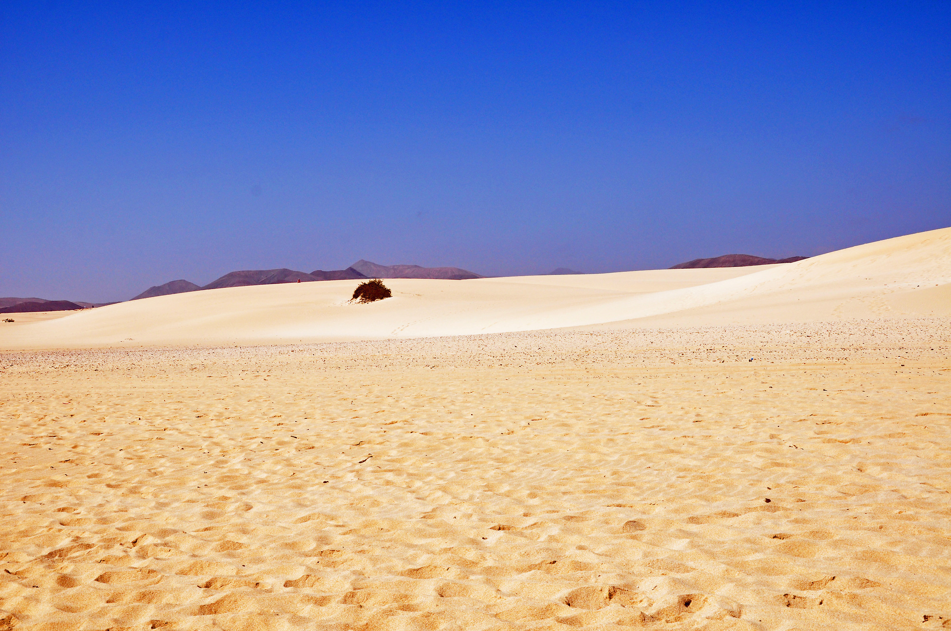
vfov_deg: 31.8
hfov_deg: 46.4
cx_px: 476
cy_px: 316
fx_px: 1108
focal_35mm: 42
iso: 400
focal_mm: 28
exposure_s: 1/640
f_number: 13
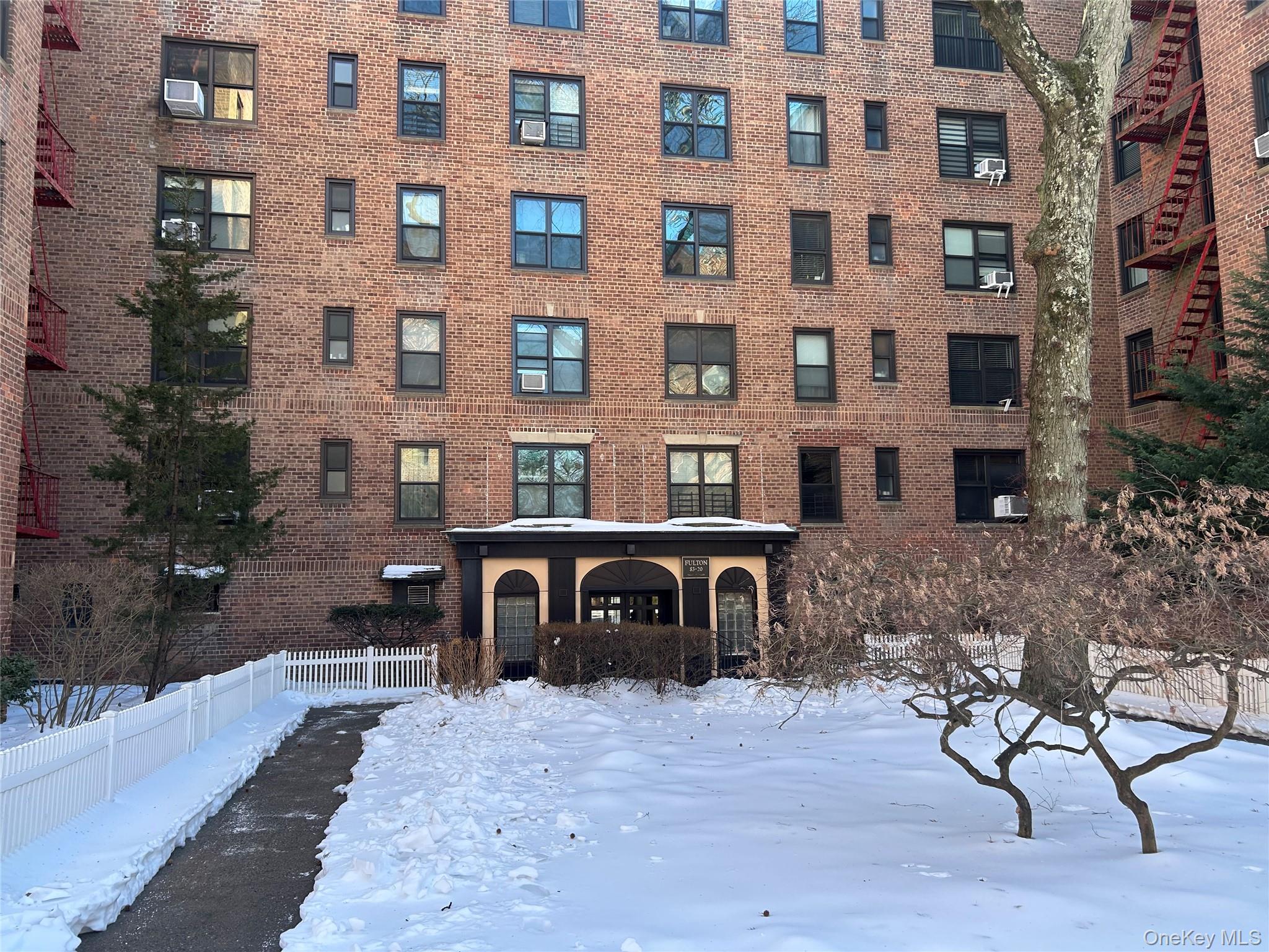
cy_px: 476
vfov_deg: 53.1
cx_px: 634
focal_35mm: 26
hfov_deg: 67.3
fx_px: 953
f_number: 1.5
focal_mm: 5.7
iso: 50
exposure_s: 1/352
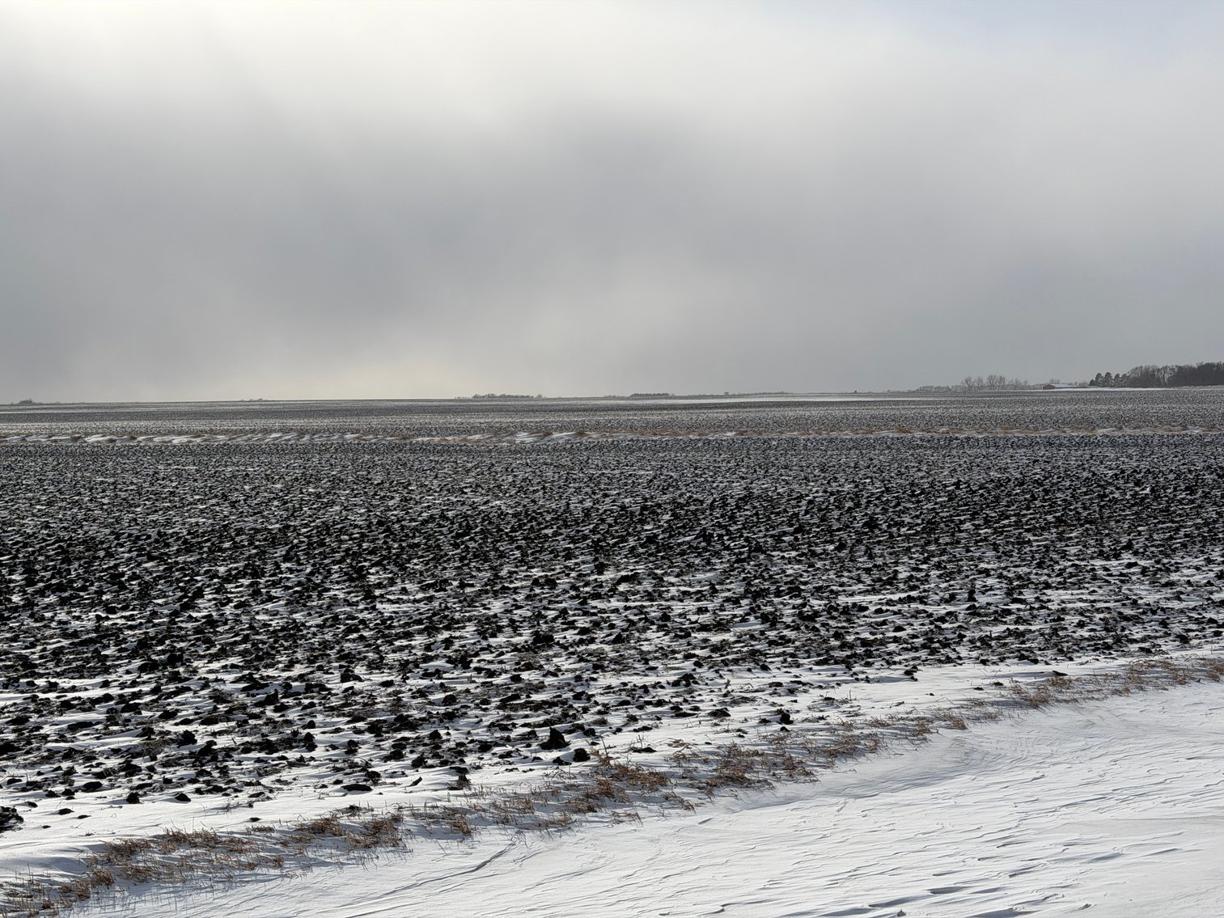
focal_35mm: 48
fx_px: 1697
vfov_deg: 30.3
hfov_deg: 39.7
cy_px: 459
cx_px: 612
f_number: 1.78
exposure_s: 1/13333
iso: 80
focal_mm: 6.76
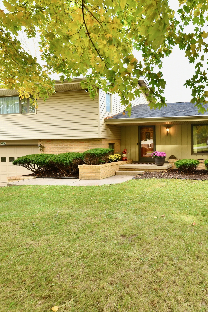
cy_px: 150
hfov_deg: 52.1
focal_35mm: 22
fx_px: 191
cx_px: 177
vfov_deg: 78.6
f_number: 5.6
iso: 640
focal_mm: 14
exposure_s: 1/125
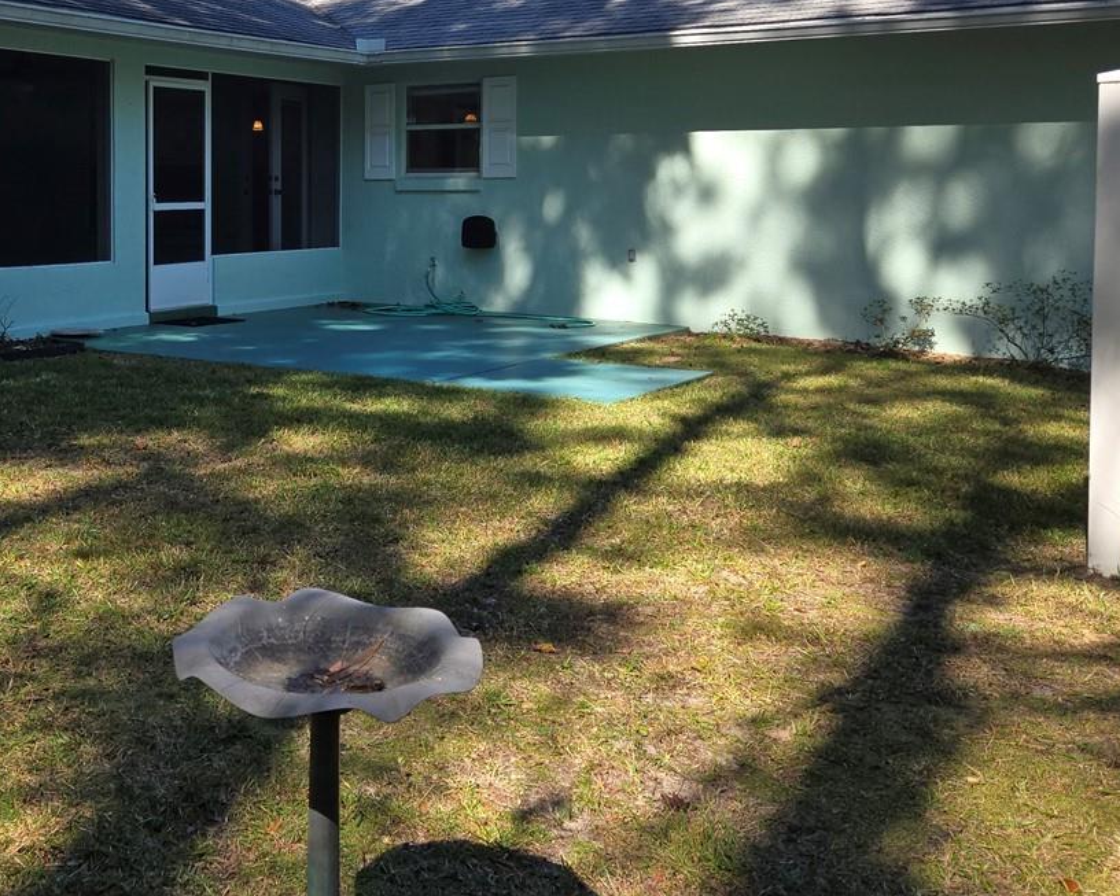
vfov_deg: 33.7
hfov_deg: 40.6
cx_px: 253
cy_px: 272
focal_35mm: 44
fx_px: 1459
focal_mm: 5.4
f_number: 1.8
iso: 25
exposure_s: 1/781
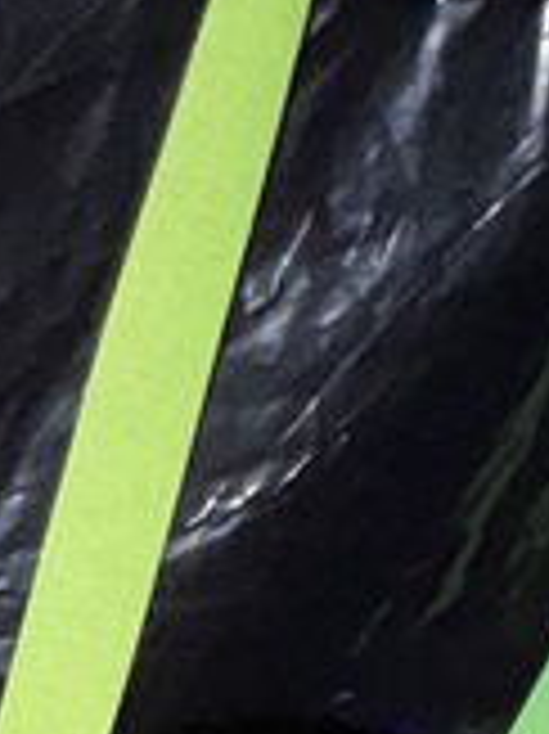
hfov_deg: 13.5
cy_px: 1887
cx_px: -648
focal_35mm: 88
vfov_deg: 13.6
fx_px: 1863
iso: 100
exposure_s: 1/22
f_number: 2.2
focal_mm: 2.22
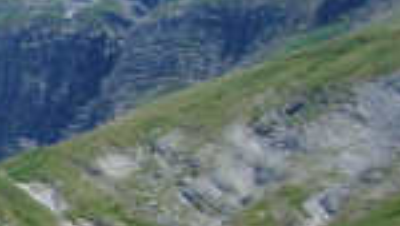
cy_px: 242
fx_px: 2157
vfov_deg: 6.0
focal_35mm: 203
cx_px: -419
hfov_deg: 9.8
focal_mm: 5.8
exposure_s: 1/500
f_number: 4.3
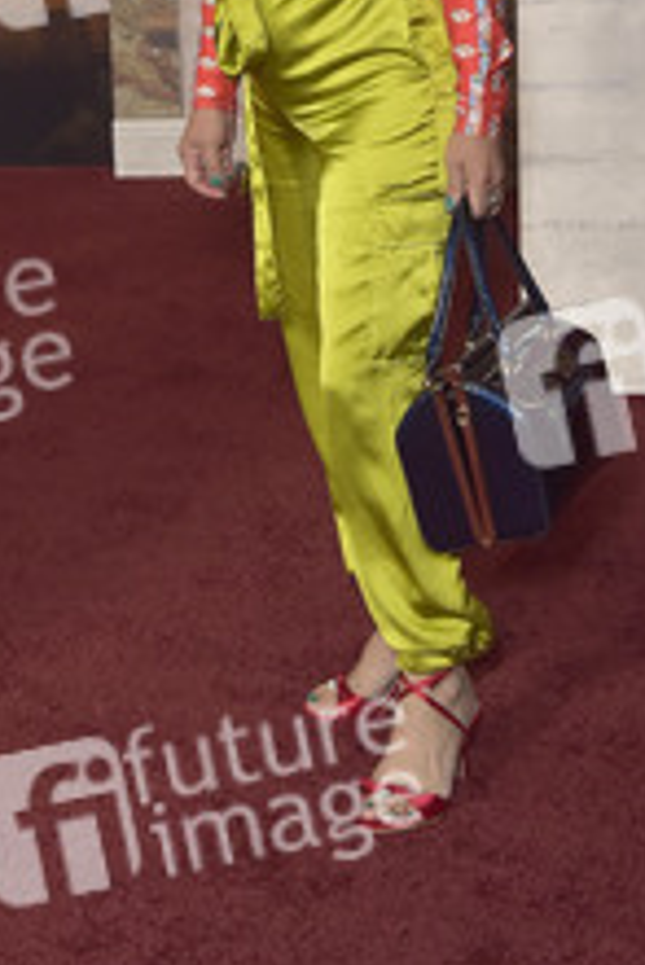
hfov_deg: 17.1
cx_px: 327
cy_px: 145
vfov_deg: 24.8
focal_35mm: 80
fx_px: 2146
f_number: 5.6
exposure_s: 1/250
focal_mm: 44
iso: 1000
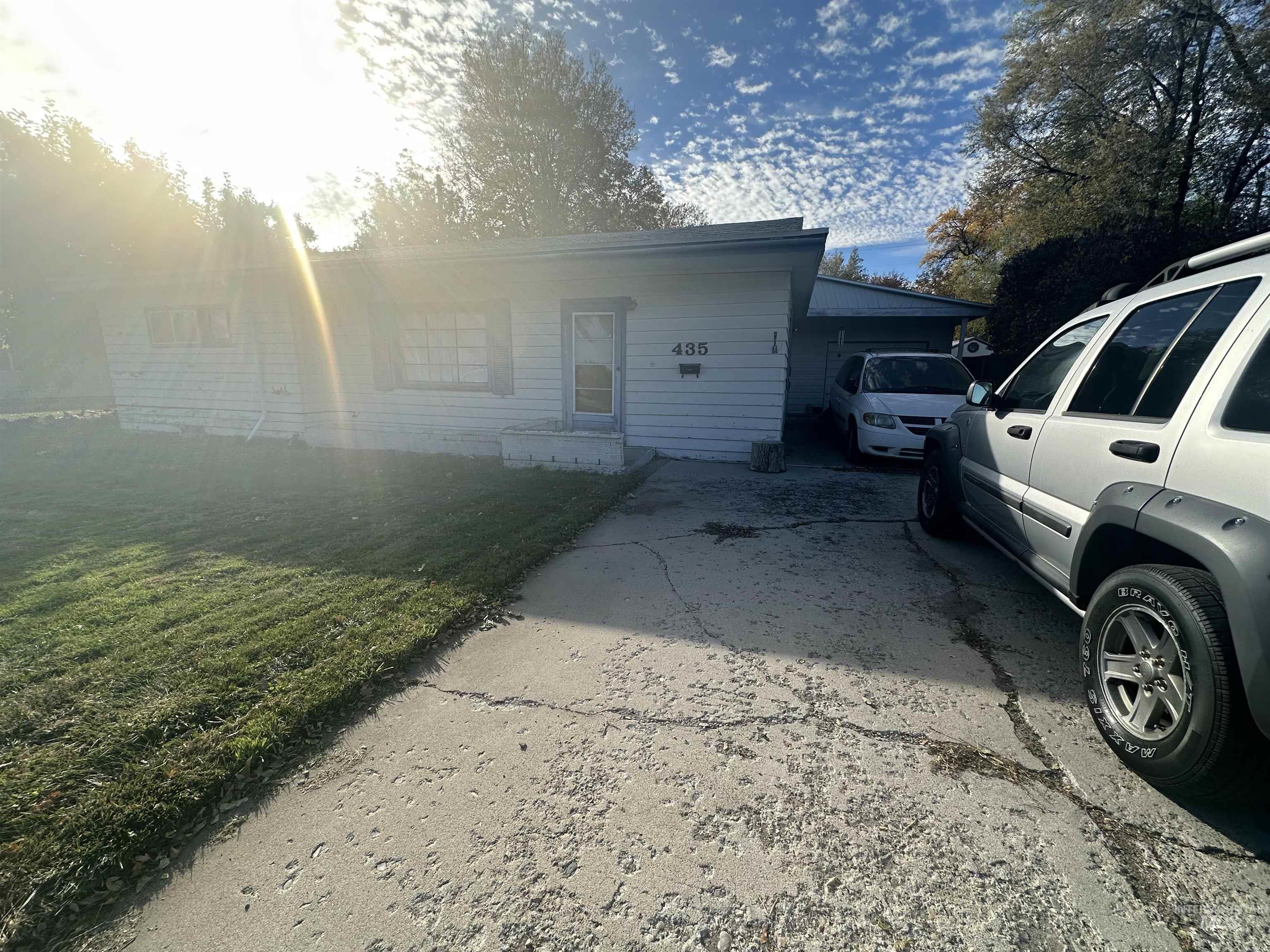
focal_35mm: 14
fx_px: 514
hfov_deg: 102.1
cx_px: 635
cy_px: 476
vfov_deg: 85.7
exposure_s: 1/910
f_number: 2.2
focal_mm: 2.22
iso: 40
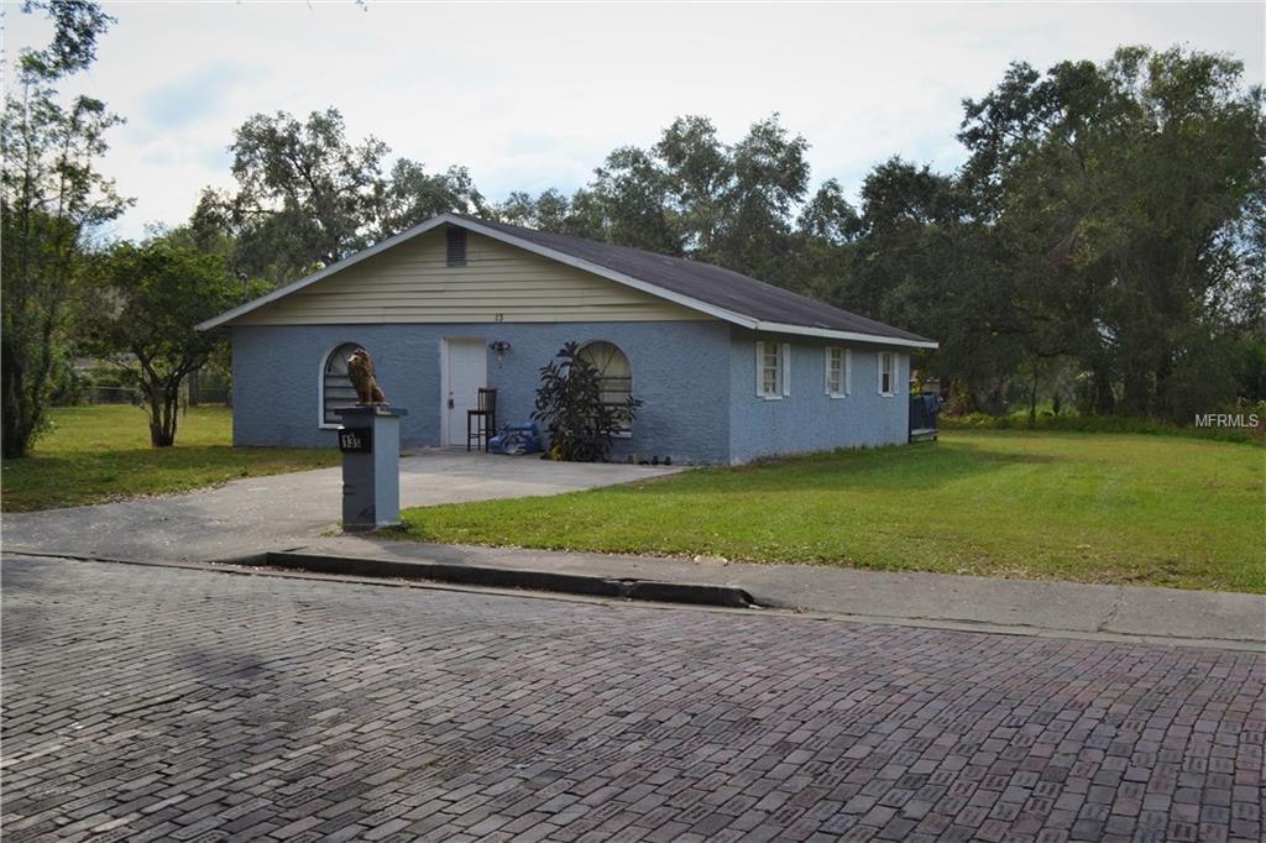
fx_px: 1371
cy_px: 422
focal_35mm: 39
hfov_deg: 49.6
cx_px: 633
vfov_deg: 34.2
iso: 100
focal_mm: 26
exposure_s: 1/200
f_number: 7.1
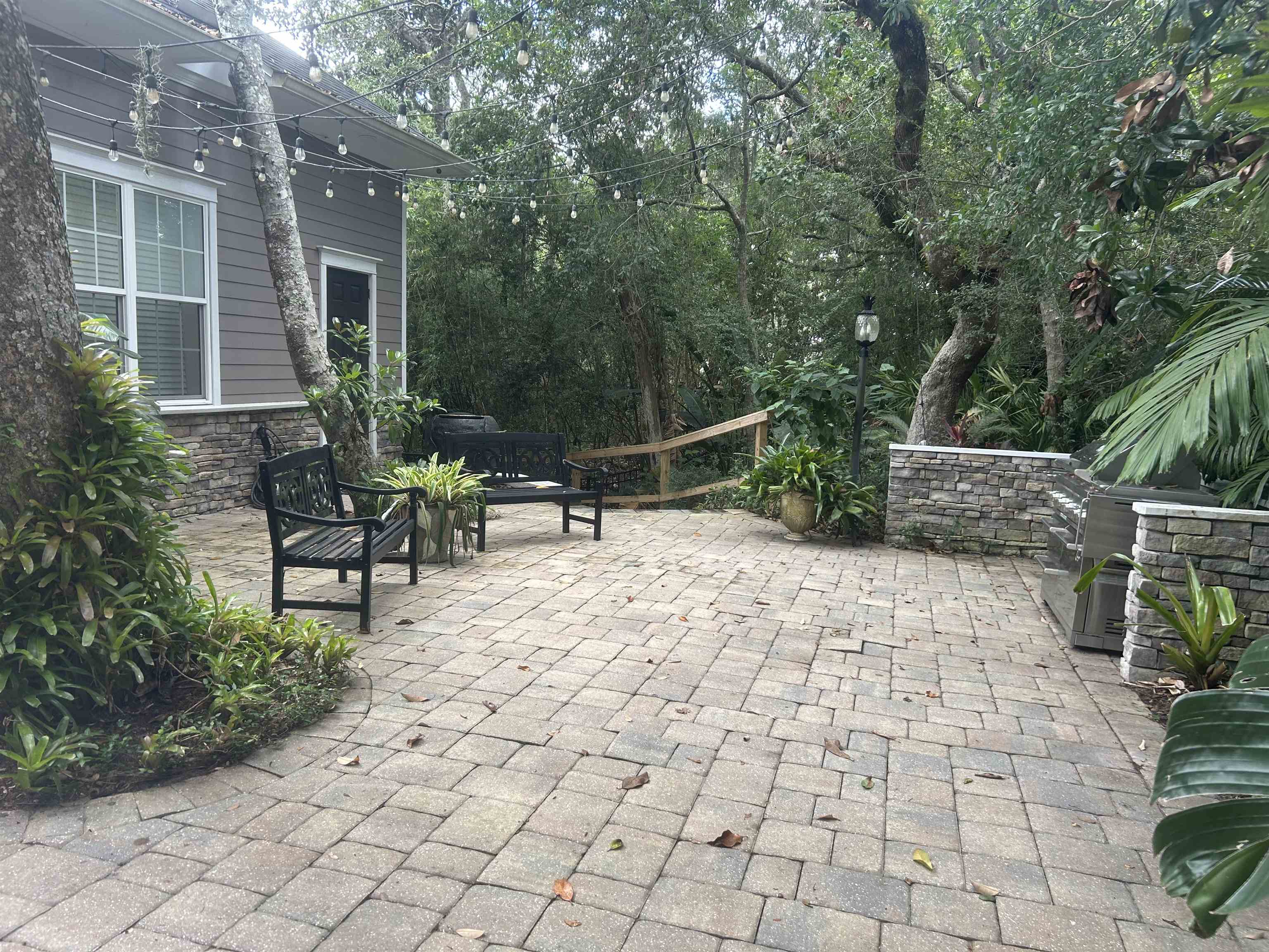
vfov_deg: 53.1
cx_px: 634
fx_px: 953
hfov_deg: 67.3
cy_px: 476
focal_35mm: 26
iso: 50
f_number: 1.5
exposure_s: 1/121
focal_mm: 5.7
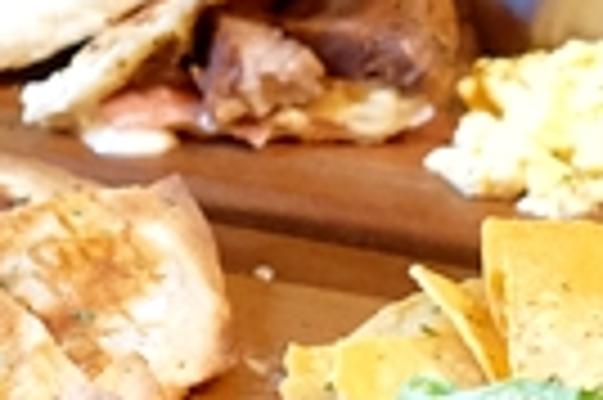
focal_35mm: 235
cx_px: 544
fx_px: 3931
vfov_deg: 5.8
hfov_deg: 8.7
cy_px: 445
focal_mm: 23
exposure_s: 1/70
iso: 2000
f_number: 2.5
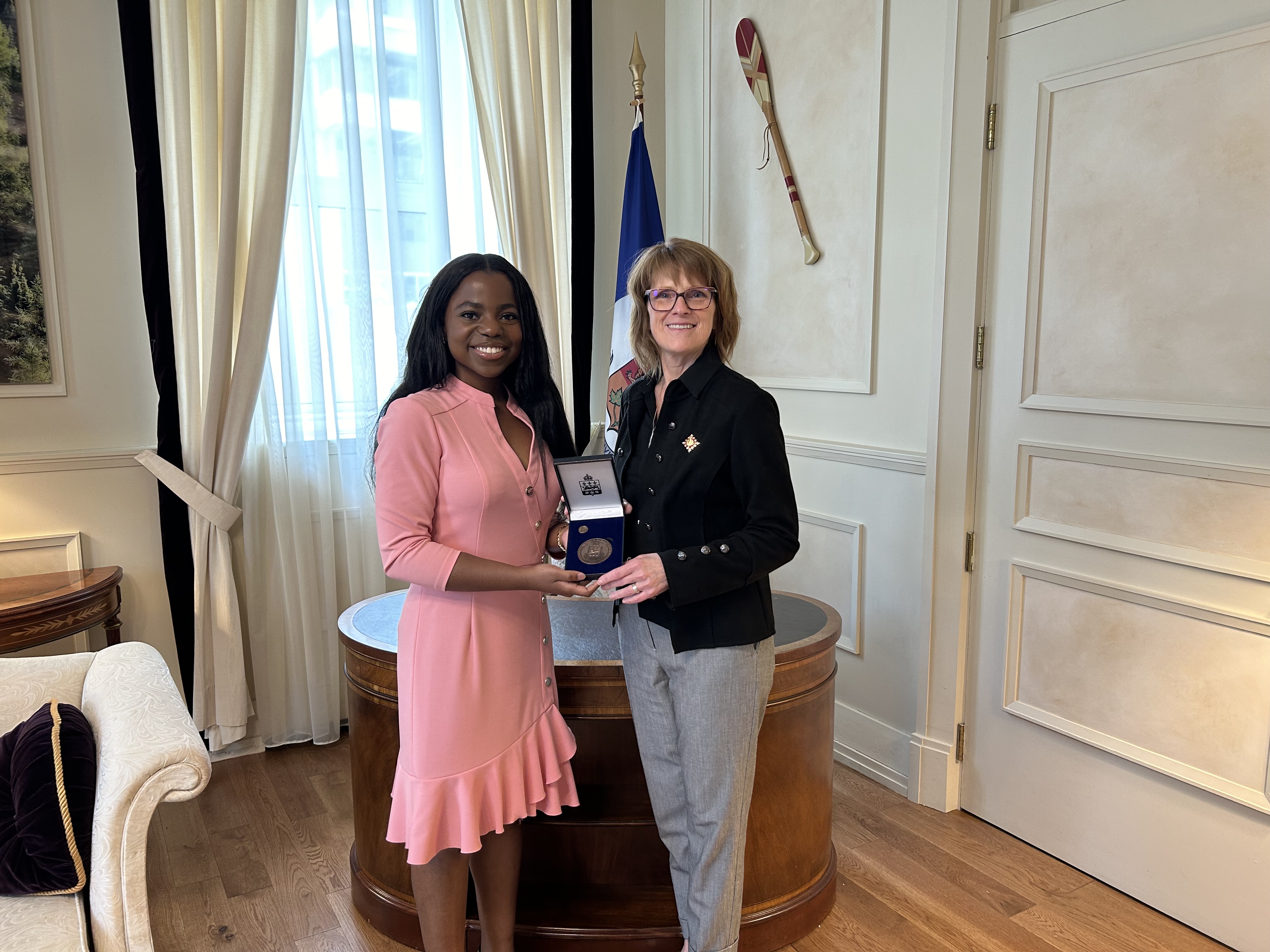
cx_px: 635
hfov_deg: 67.3
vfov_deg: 53.1
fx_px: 954
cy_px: 476
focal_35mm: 26
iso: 100
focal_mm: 5.7
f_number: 1.5
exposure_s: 1/60
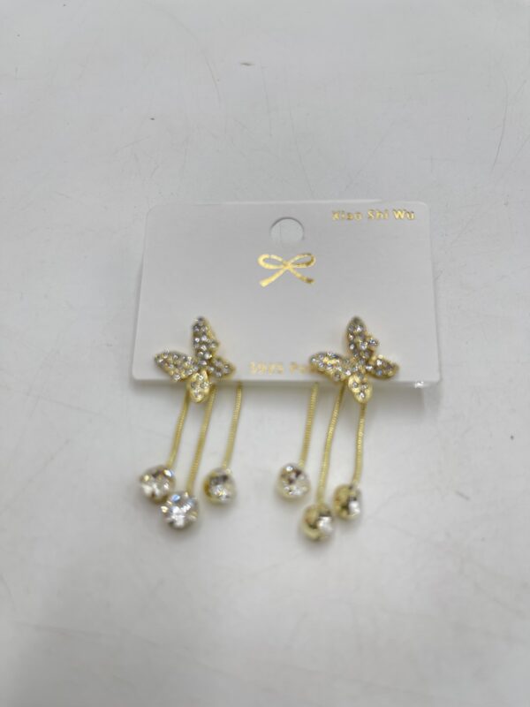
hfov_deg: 54.9
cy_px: 354
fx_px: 510
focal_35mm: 25
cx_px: 265
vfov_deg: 69.4
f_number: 1.6
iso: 40
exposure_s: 1/215
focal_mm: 5.1
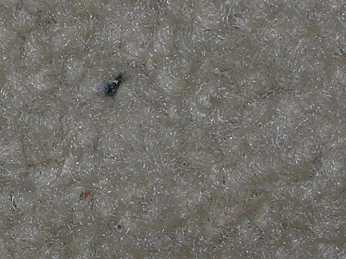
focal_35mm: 172
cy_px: 0
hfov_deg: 11.2
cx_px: -129
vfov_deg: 8.6
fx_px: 1718
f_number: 5.4
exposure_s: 1/60.1
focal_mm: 7.7
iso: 50
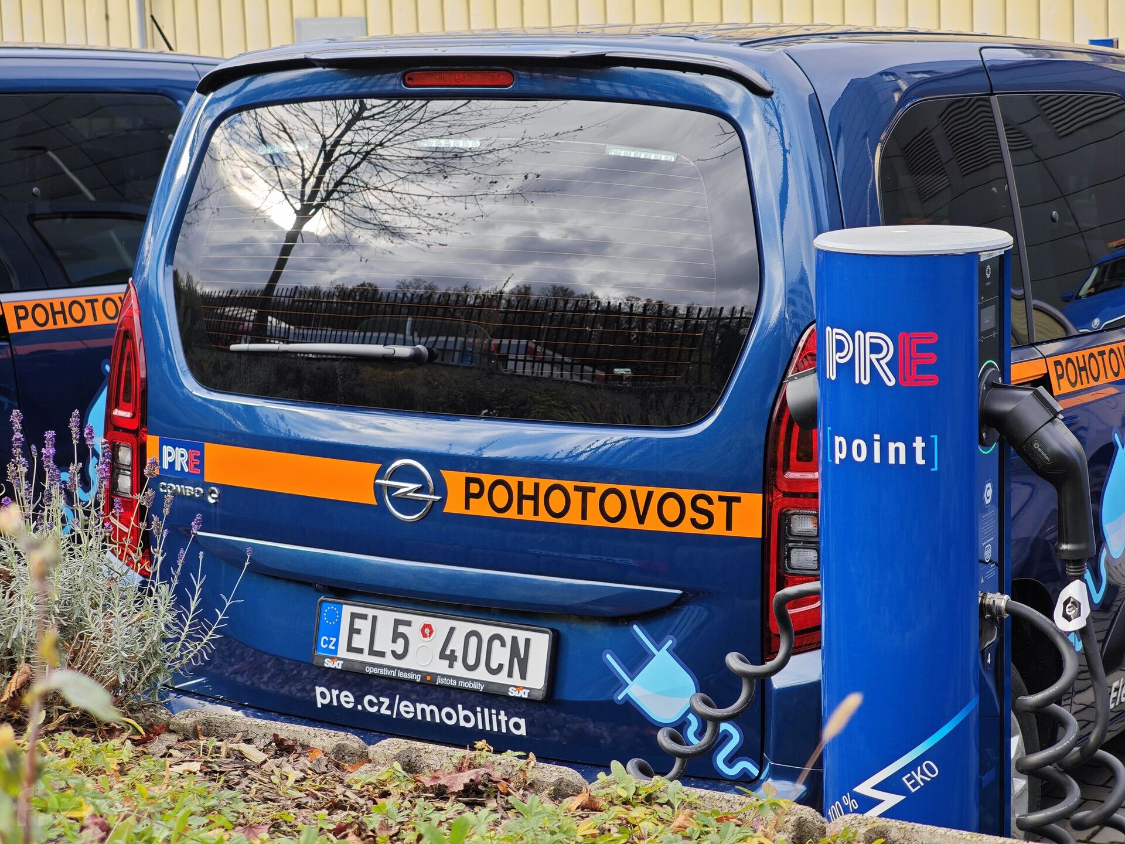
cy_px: 422
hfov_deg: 26.0
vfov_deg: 19.6
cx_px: 562
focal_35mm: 75
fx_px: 2437
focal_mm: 12.28
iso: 50
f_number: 1.8
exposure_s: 1/621
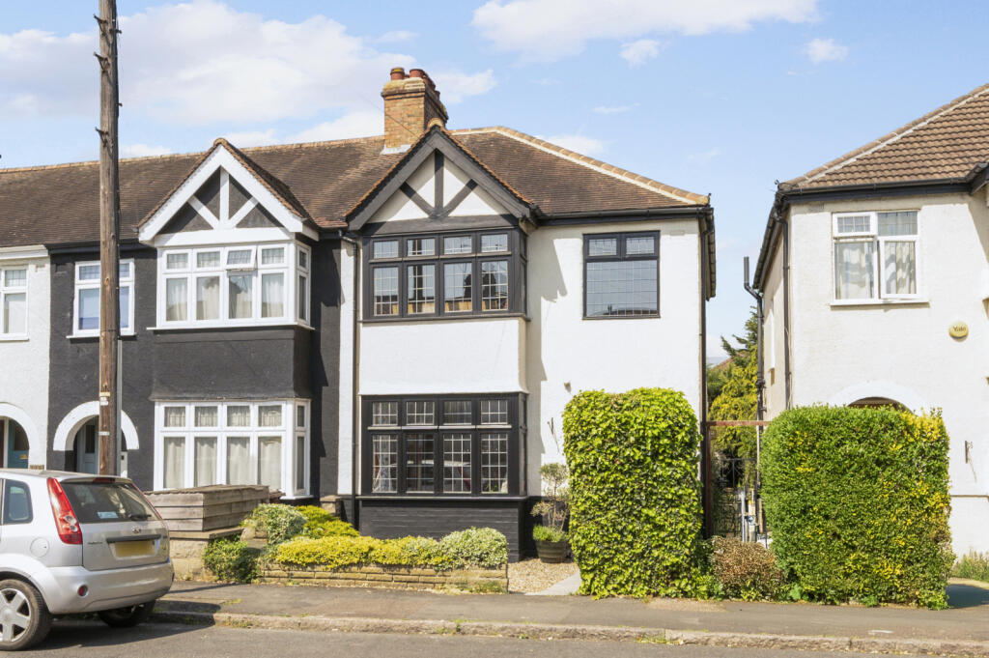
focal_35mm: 16
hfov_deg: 98.6
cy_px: 329
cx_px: 494
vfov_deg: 75.4
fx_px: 425
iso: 200
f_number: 8
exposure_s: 1/400
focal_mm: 15.5
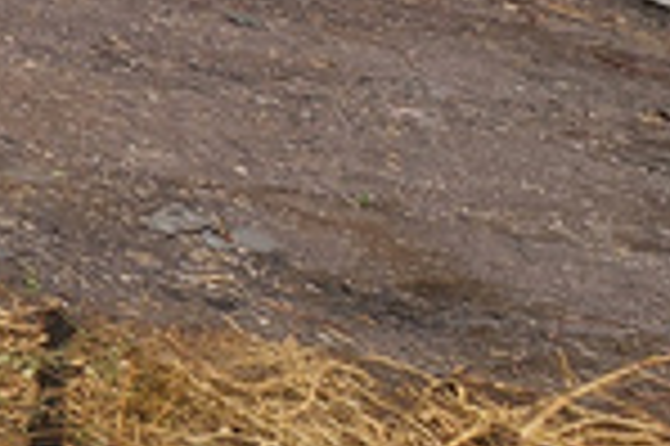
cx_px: -1358
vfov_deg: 13.5
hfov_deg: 11.4
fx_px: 1729
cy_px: -293
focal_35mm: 93
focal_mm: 2.2
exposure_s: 1/229
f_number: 2.2
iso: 50
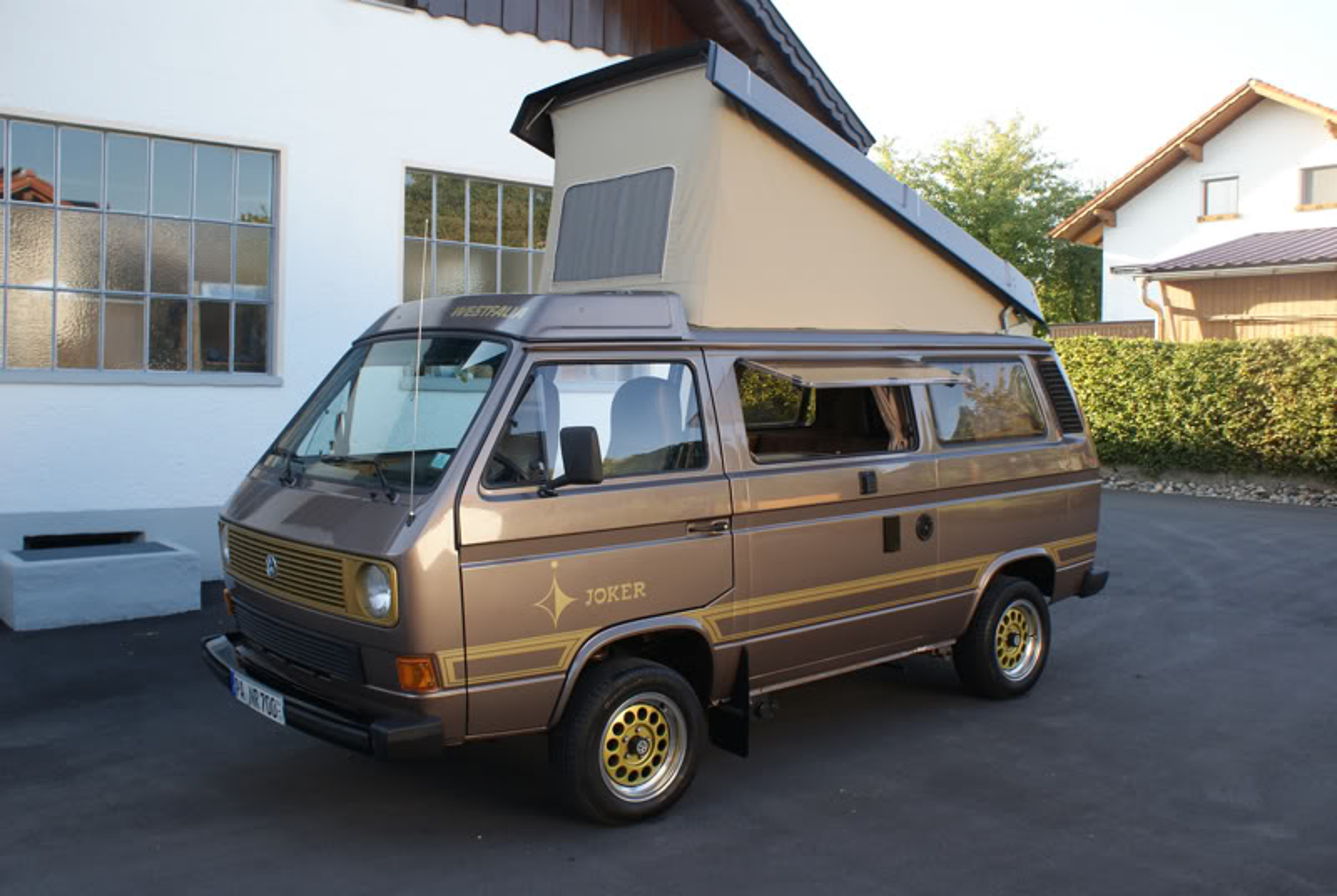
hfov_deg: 61.9
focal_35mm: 30
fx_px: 1116
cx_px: 668
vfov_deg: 43.7
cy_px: 448
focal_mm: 20
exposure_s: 1/50
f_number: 5.6
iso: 100
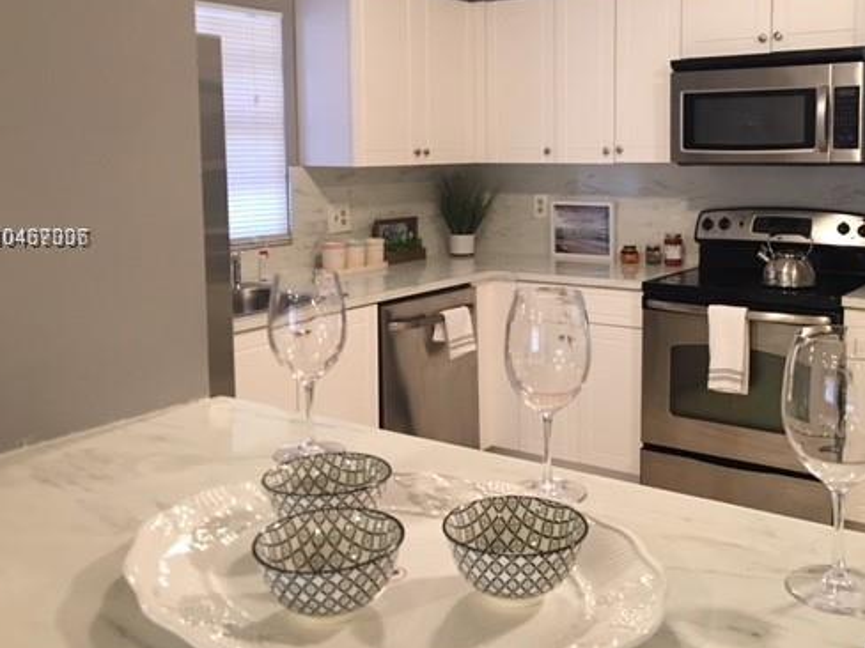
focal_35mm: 38
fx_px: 950
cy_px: 239
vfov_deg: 37.5
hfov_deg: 48.5
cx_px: 539
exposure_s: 1/15
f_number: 2.2
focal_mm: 4.15
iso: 100
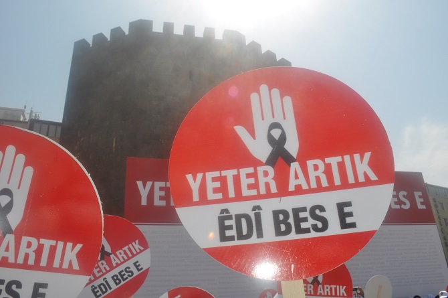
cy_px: 149
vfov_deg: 43.5
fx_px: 373
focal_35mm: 30
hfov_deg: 62.0
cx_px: 224
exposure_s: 1/200
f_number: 16
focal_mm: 20
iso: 200
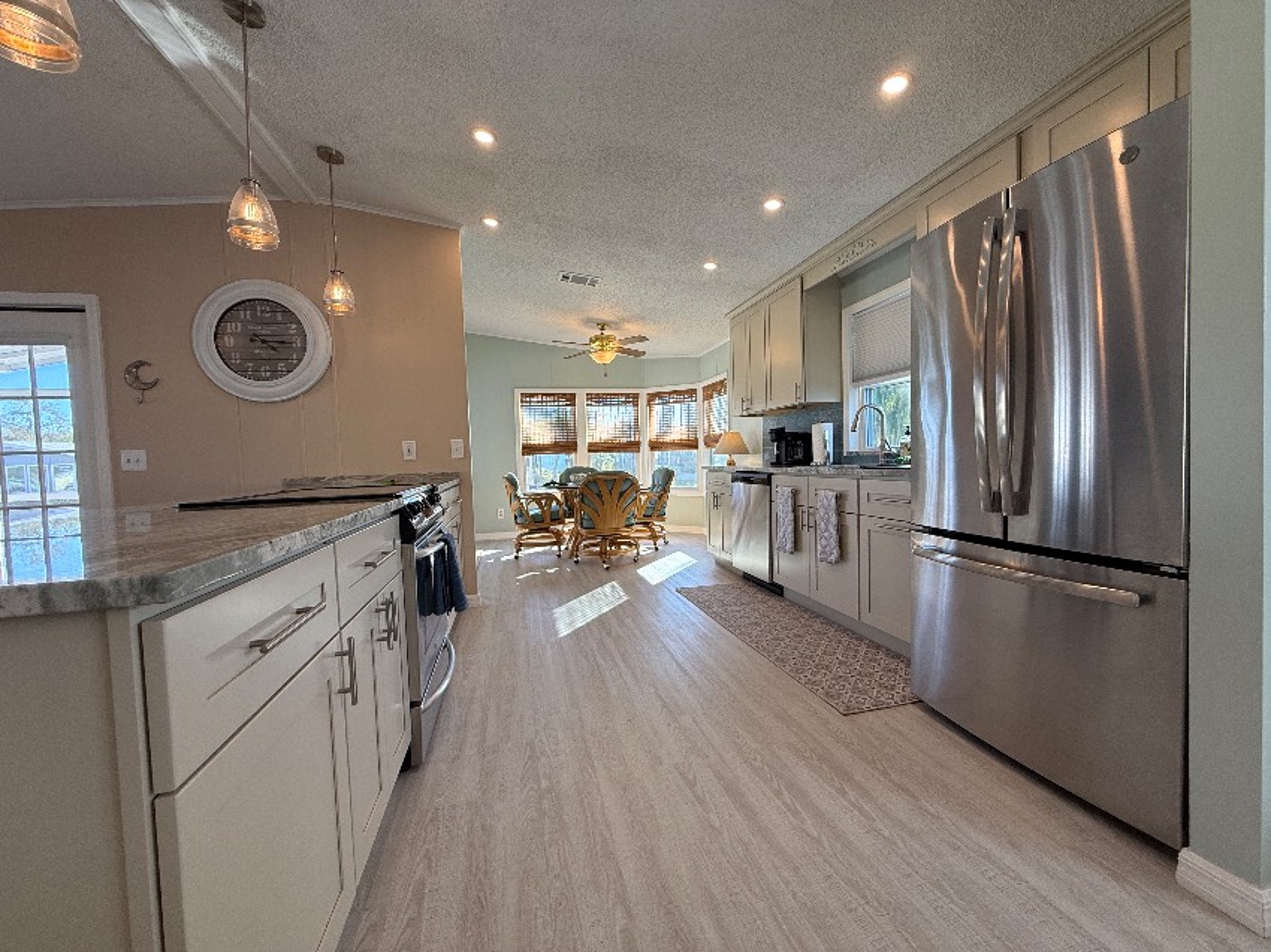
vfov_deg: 85.6
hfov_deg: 102.1
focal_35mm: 14
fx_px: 514
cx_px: 636
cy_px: 476
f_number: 2.2
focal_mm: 2.22
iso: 64
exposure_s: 1/123
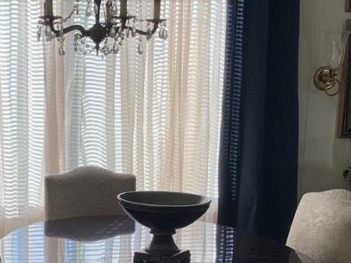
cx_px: 60
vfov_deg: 18.6
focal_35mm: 78
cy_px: 227
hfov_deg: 24.5
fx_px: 791
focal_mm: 3.3
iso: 40
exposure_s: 1/120
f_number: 2.4
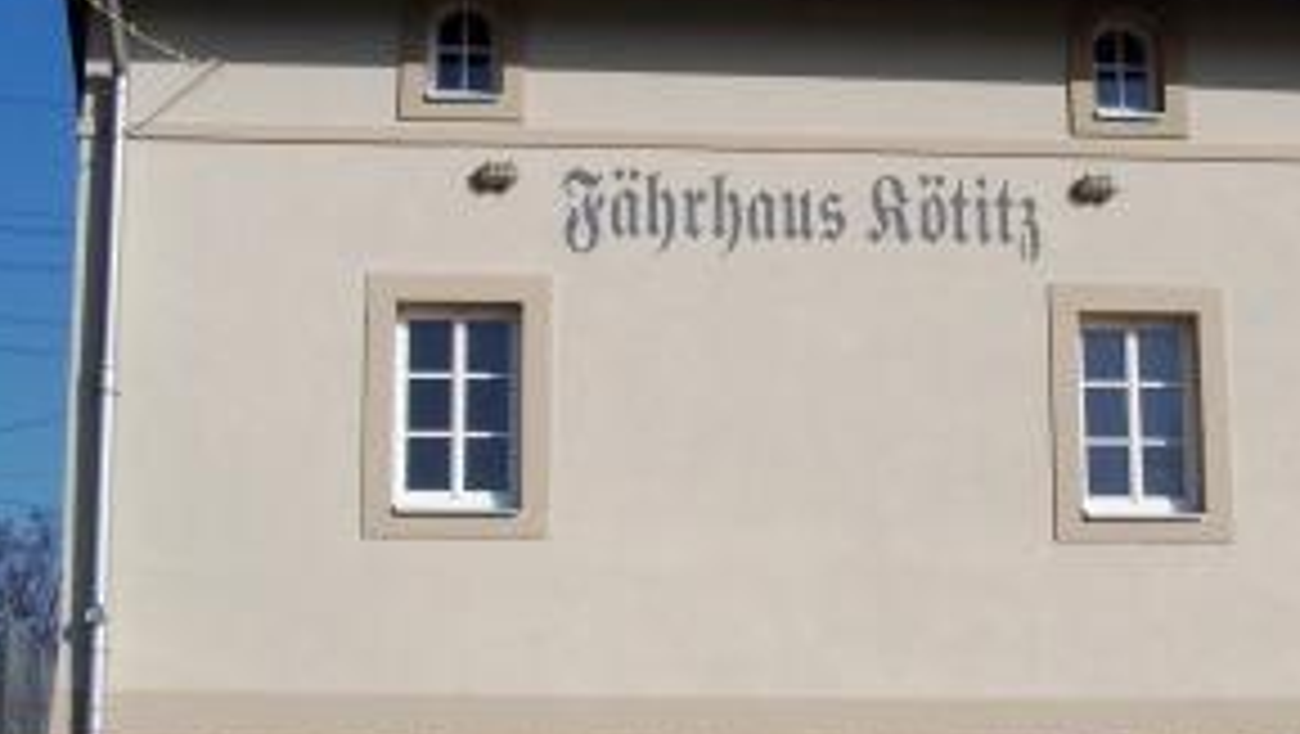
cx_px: 769
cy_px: 360
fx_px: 2966
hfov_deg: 24.7
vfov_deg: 14.1
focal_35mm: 86
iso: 80
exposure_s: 1/750
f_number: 5.6
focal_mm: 8.5
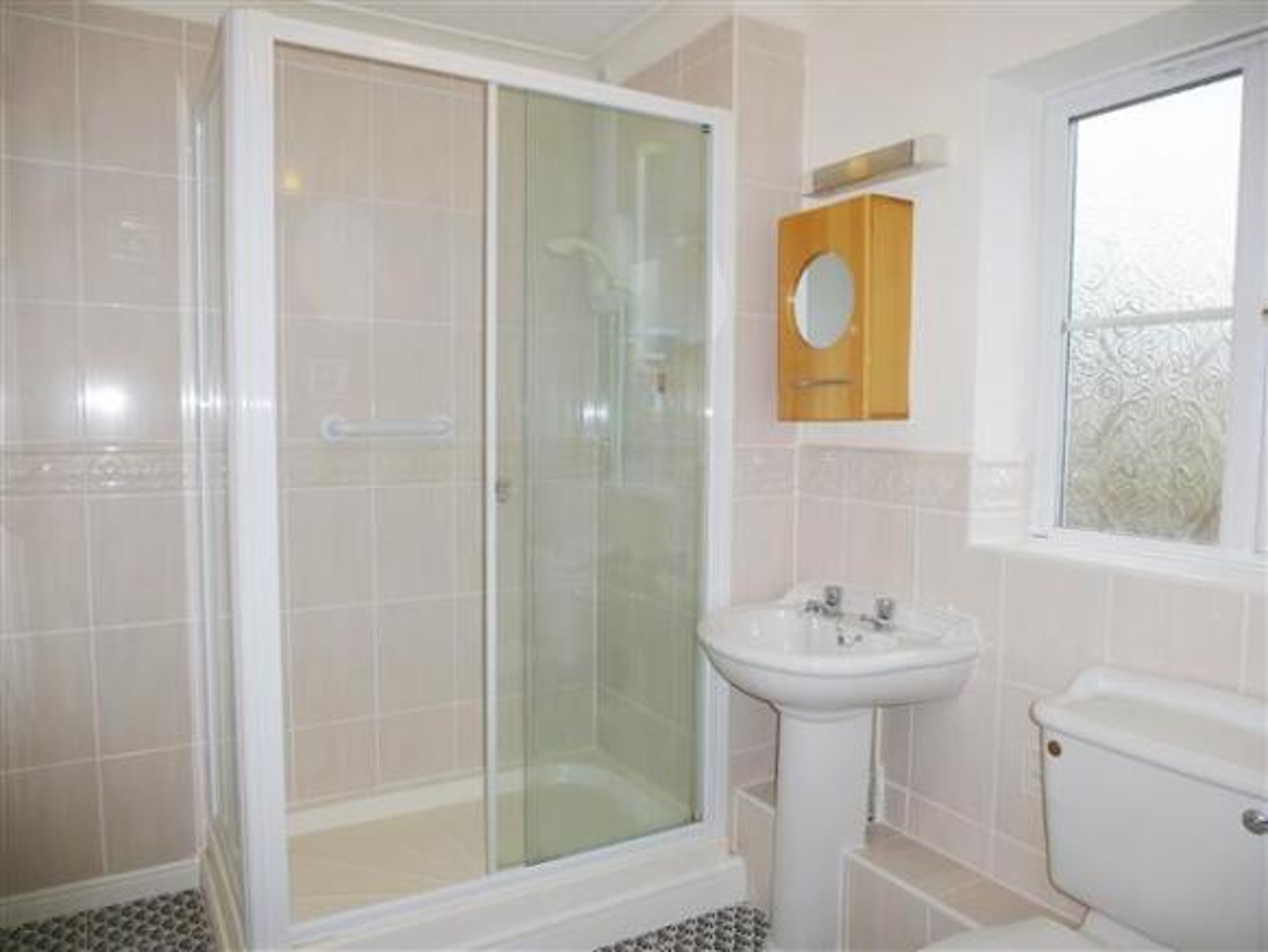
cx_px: 634
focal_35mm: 24
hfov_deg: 71.6
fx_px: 879
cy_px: 476
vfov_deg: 56.9
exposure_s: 1/60
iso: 100
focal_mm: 4.3
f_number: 3.3
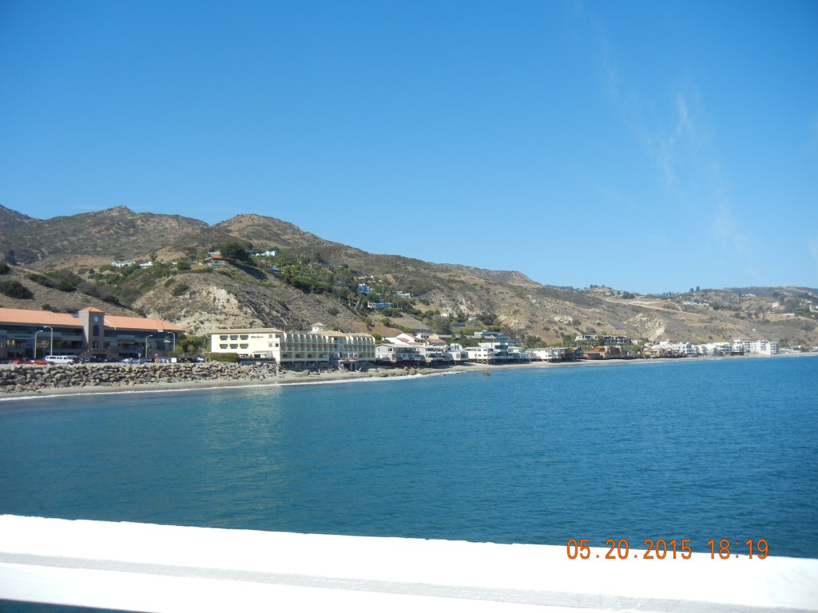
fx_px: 709
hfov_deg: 60.0
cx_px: 409
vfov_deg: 46.8
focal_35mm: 30
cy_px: 306
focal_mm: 5.4
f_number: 7
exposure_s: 1/392
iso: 160
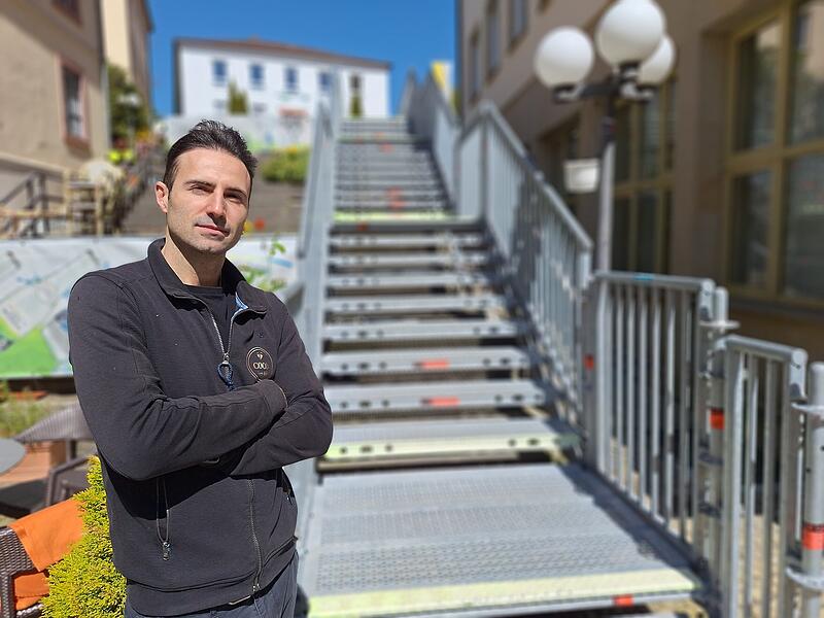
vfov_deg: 58.9
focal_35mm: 23
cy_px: 309
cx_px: 412
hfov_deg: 73.9
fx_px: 547
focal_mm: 5.54
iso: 40
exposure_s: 1/4329
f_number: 1.8
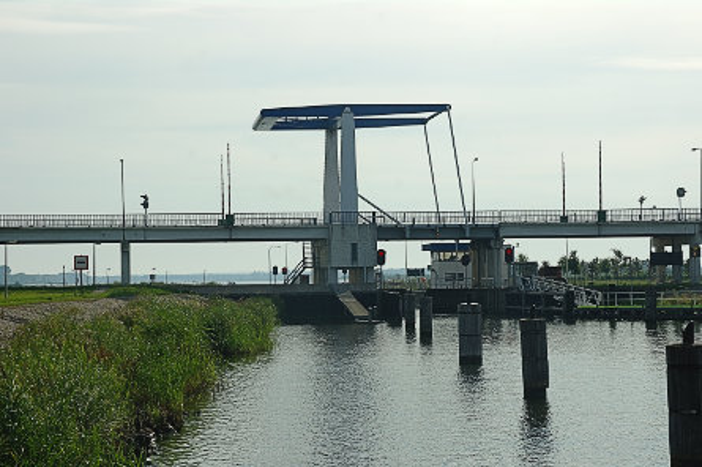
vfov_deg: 16.2
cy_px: 234
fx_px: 1637
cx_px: 351
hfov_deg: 24.2
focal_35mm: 84
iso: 100
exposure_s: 1/250
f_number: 13
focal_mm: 55
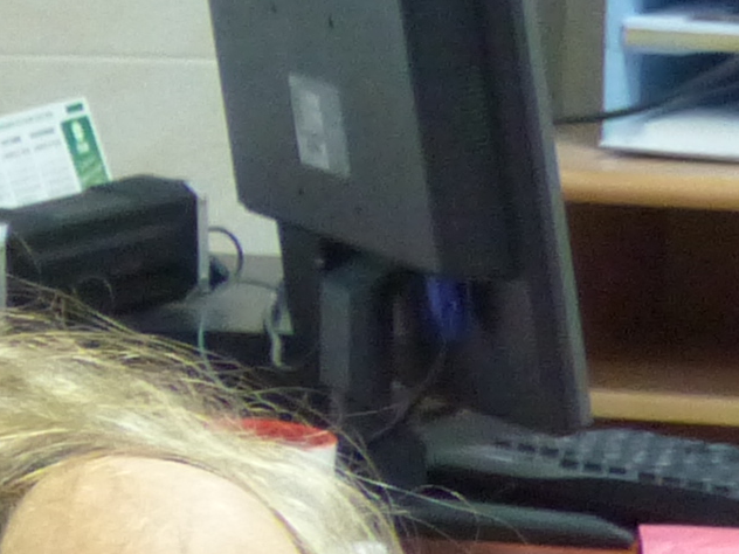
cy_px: 1103
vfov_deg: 3.8
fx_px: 8241
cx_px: -1482
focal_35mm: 386
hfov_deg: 4.9
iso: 400
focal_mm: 10.9
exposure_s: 1/40
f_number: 2.8
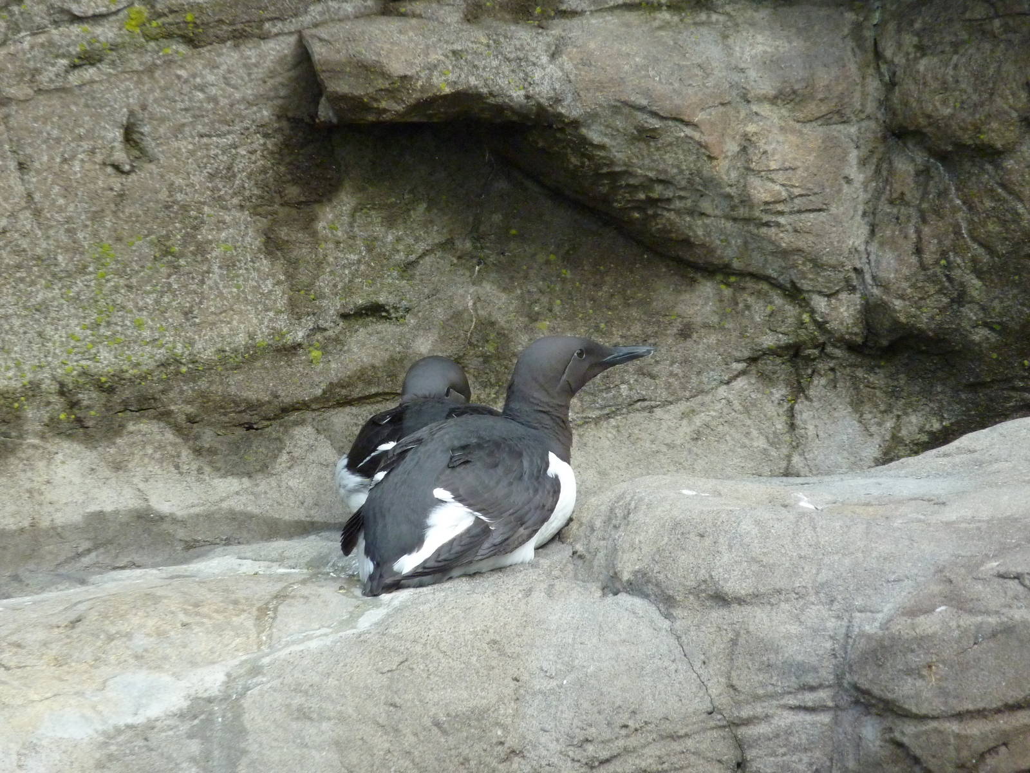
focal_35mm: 300
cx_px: 515
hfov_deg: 6.6
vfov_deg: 5.0
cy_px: 386
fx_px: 8927
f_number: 4.9
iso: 400
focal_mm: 49.2
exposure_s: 1/320
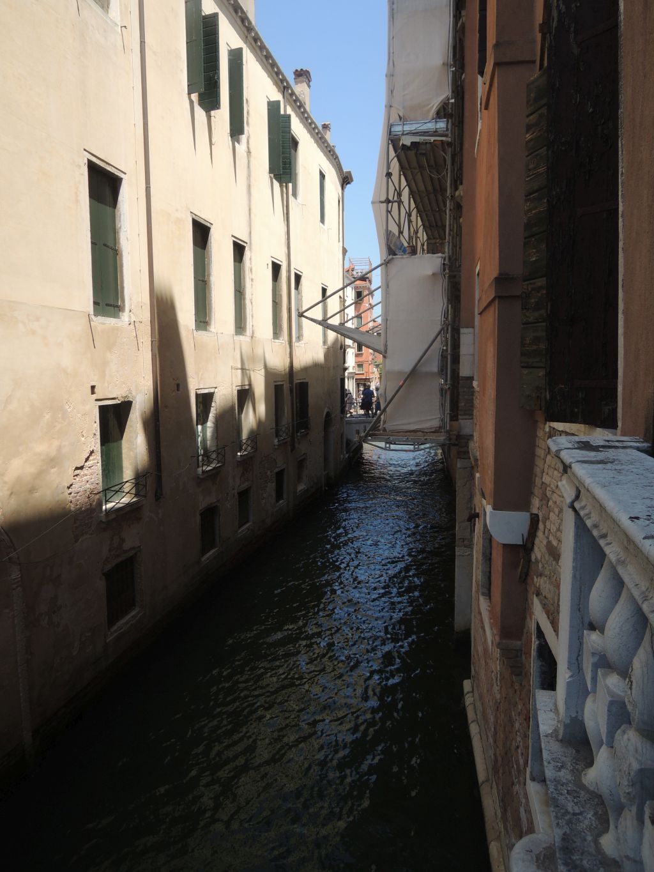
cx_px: 327
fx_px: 604
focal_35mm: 24
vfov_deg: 71.6
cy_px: 436
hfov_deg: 56.8
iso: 100
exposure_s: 1/1000
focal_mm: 4.3
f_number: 2.8
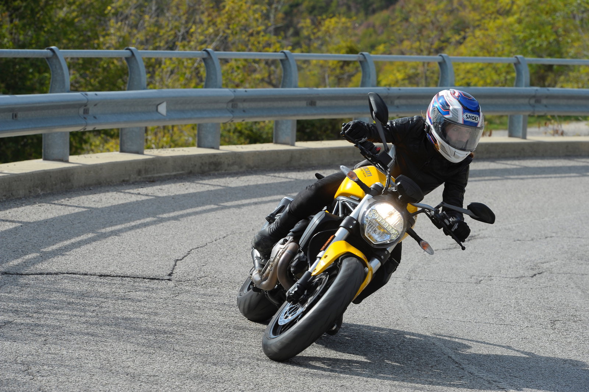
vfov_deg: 9.8
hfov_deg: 14.7
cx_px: 294
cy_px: 196
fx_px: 2289
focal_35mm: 140
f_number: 8
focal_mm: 140
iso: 200
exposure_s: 1/400
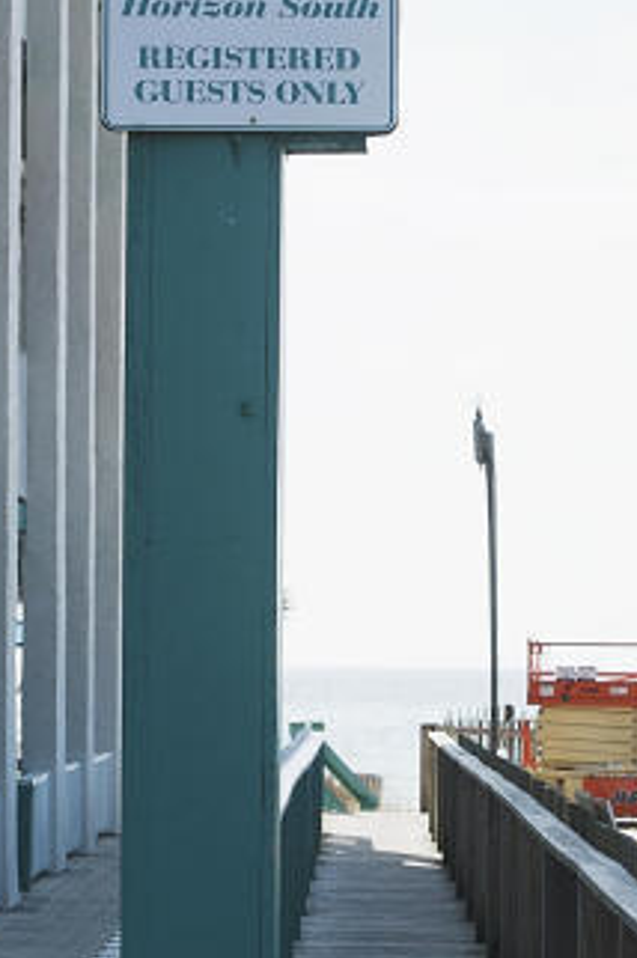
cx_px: 429
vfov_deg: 17.0
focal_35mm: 119
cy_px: 820
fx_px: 3165
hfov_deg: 11.5
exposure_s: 1/400
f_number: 10
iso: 200
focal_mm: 50
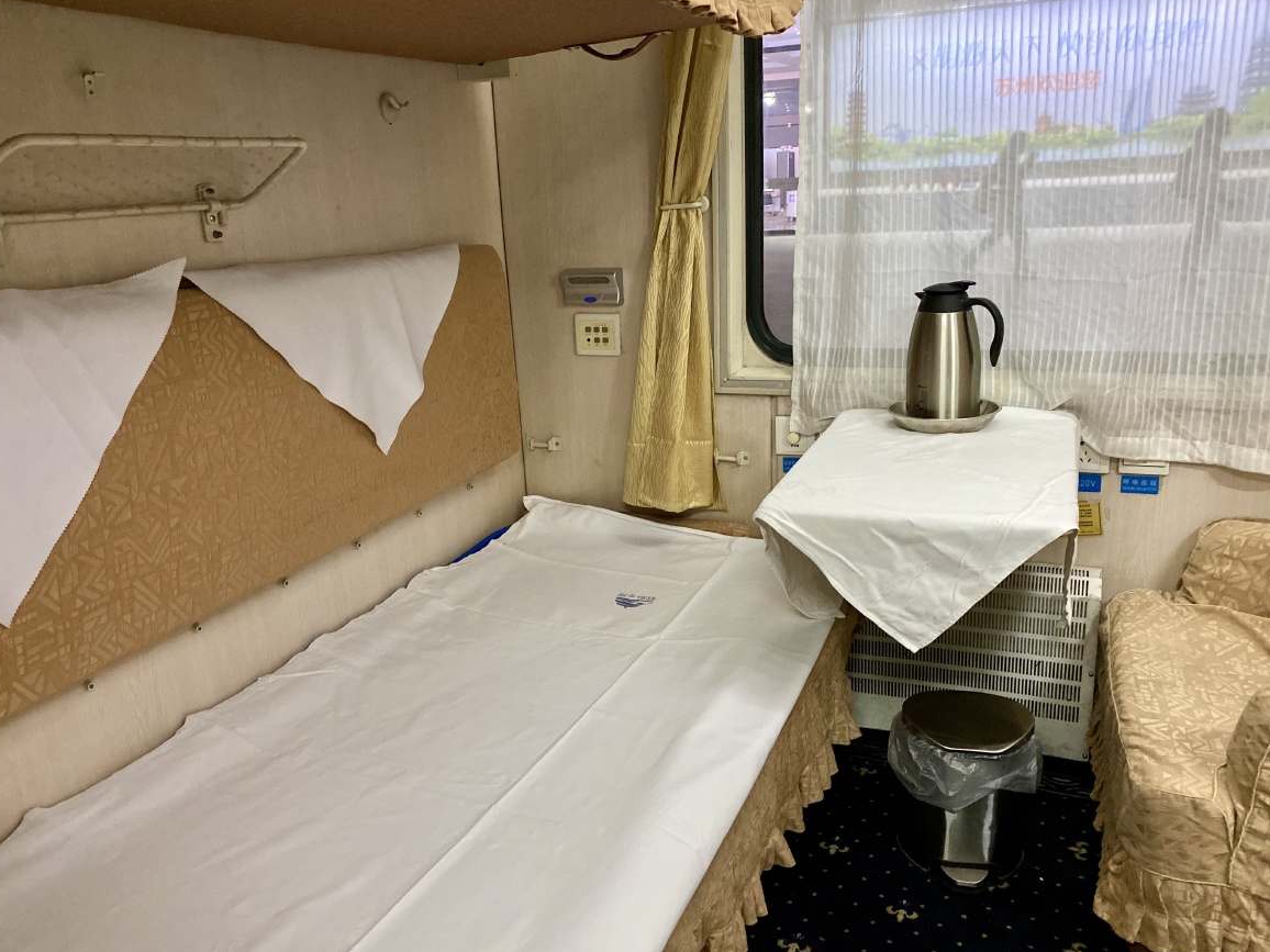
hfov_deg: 65.3
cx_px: 633
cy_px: 485
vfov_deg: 51.4
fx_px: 991
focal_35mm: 27
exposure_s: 1/33
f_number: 1.8
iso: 500
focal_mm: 4.25
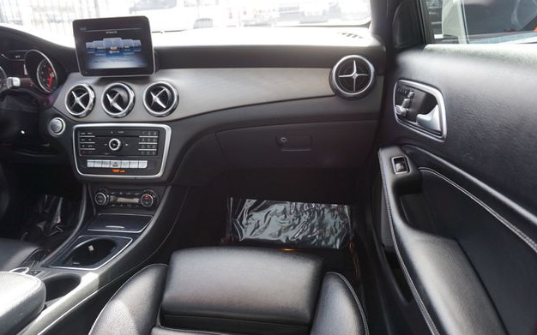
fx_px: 366
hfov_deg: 72.5
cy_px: 157
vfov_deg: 49.2
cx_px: 263
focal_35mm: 25
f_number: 4
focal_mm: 16
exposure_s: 1/60
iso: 250
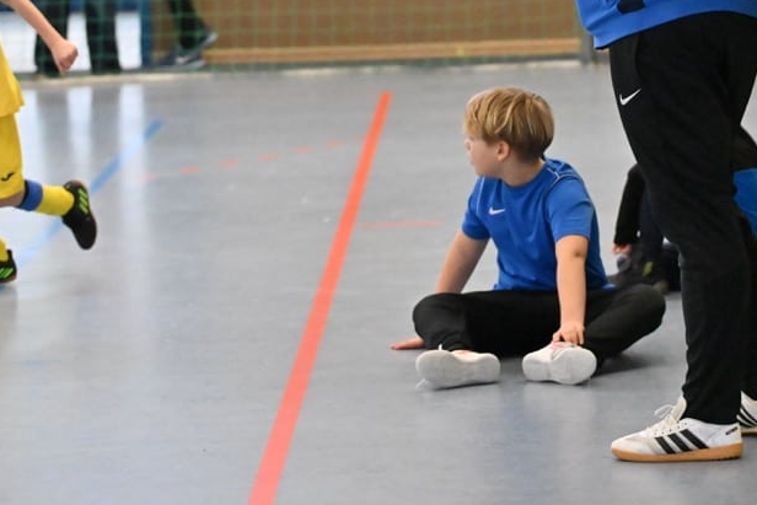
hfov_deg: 9.7
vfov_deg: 6.5
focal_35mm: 212
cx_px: 691
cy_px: -1
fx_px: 4459
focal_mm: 102
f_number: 3.5
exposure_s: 1/1000
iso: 8000
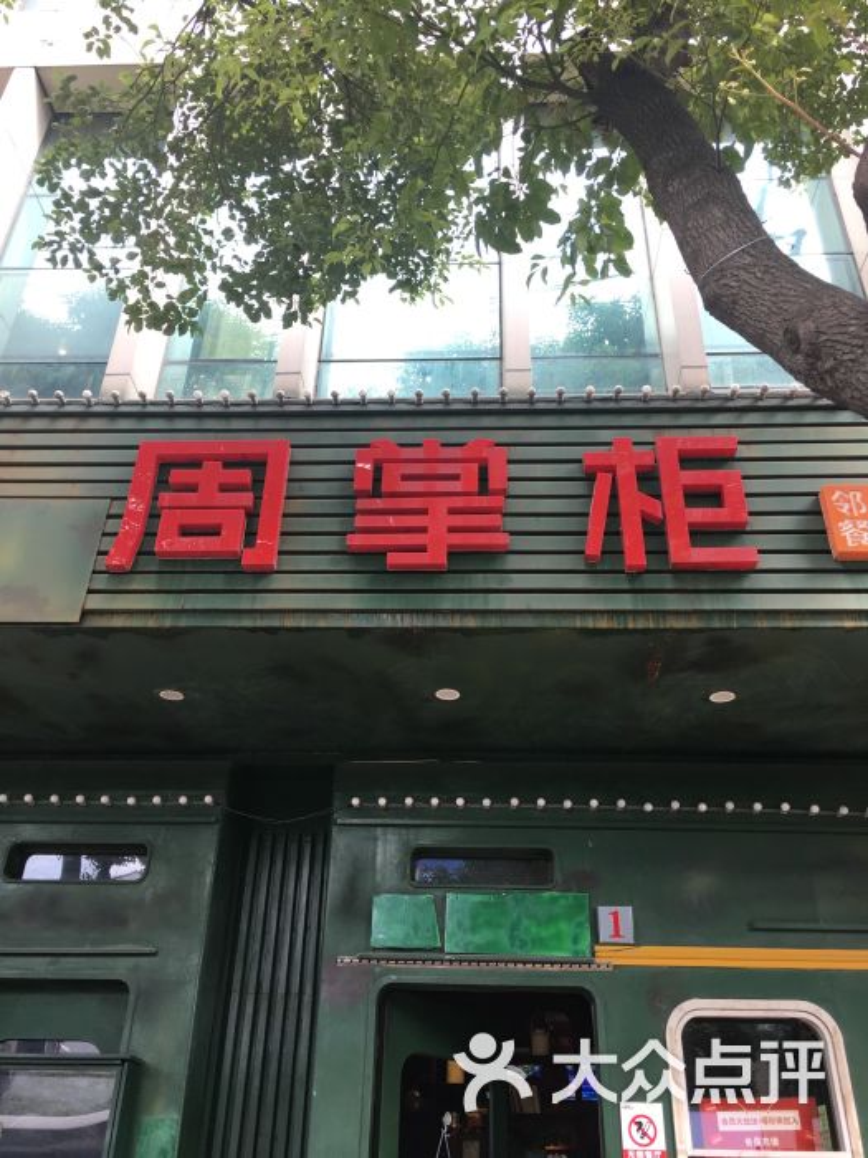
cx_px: 434
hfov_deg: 48.2
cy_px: 579
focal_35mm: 29
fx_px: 970
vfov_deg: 61.7
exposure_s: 1/100
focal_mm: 4.15
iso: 40
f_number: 2.2
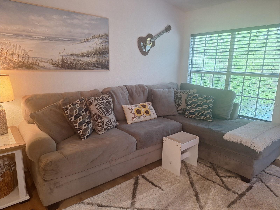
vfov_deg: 58.9
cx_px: 140
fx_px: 186
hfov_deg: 73.9
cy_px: 105
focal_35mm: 23
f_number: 1.8
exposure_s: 1/40
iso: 125
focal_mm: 5.54
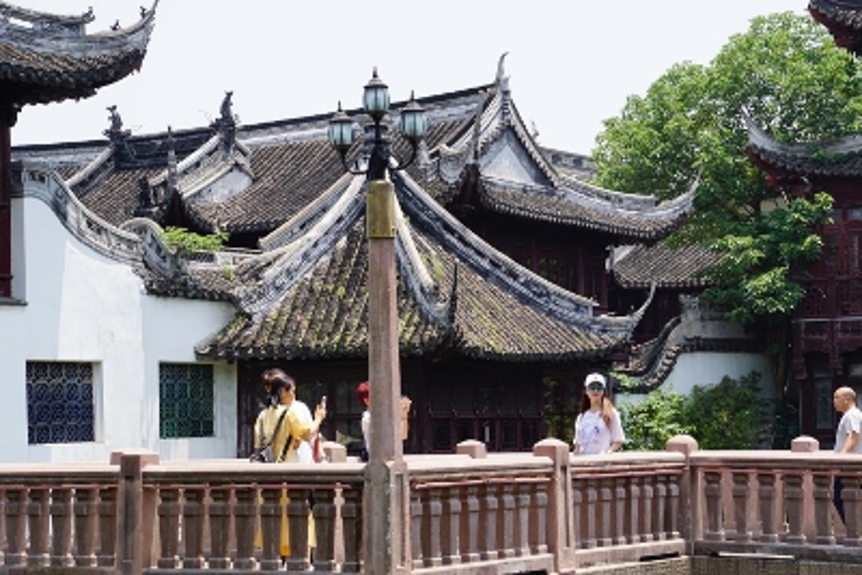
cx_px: 431
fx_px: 1976
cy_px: 288
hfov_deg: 24.6
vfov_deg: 16.6
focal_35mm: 82
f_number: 8
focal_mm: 55
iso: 100
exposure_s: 1/125
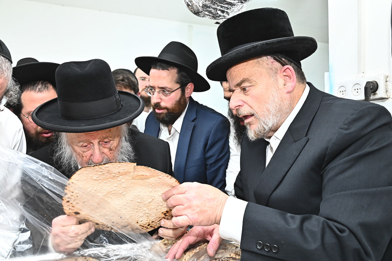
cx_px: 196
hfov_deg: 60.3
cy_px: 130
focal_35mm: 31
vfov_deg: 42.3
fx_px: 337
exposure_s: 1/200
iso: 2500
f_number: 7.1
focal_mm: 31
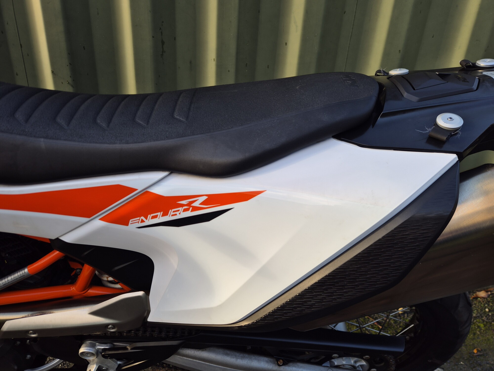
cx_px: 247
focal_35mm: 23
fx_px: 328
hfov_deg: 73.9
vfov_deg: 58.9
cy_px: 186
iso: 25
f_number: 1.8
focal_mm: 5.4
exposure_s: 1/268
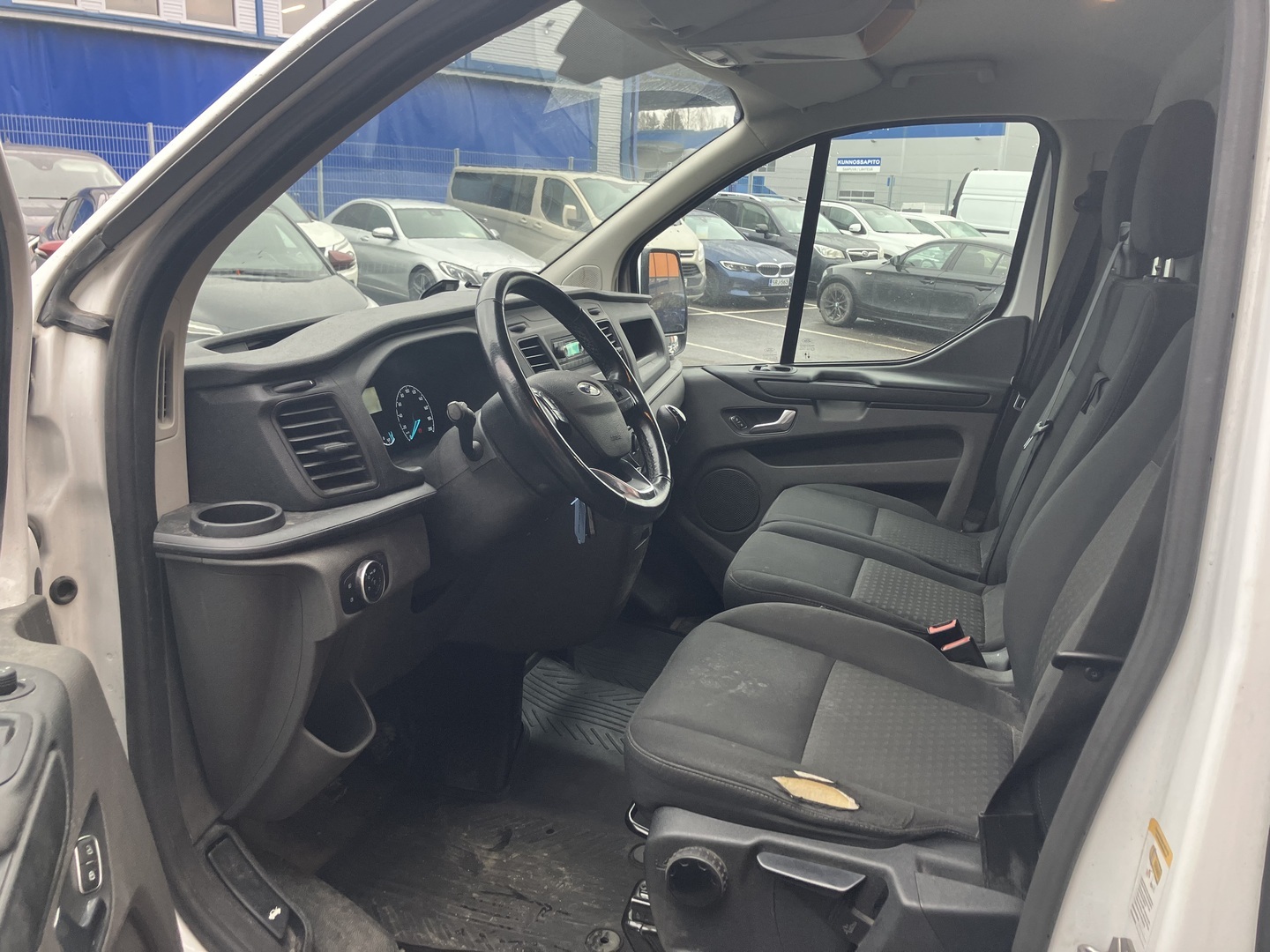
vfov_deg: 49.7
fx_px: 1027
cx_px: 635
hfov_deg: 63.4
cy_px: 476
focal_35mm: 28
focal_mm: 3.99
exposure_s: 1/100
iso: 80
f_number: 1.8
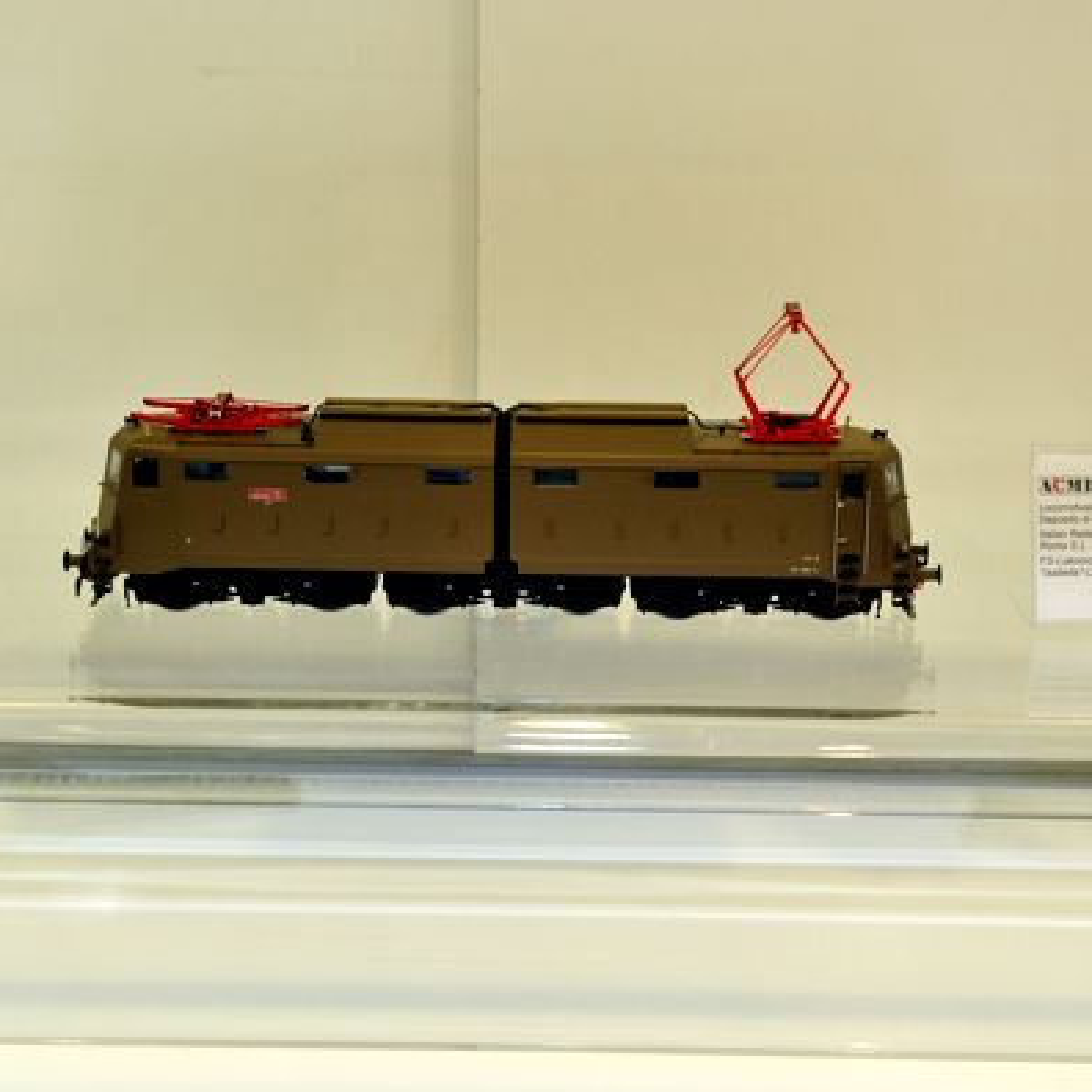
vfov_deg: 28.6
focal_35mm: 60
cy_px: 491
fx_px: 2141
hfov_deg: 28.6
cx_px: 565
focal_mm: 35
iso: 800
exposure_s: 1/80
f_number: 8
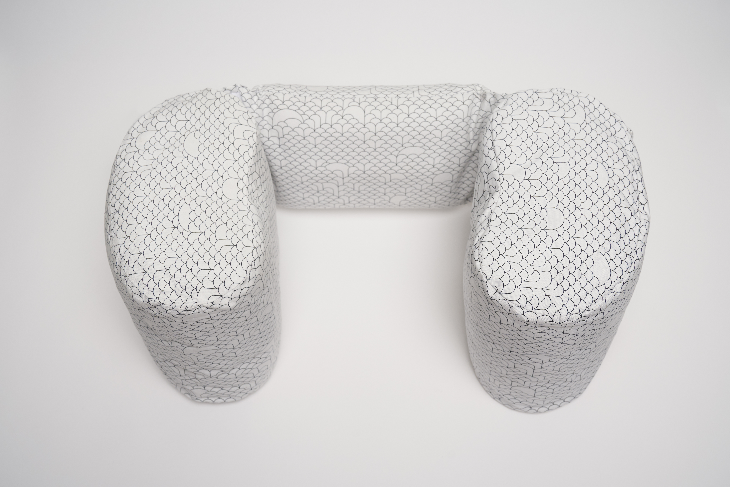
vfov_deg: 36.9
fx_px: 730
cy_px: 244
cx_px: 365
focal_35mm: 36
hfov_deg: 53.1
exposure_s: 1/160
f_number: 7.1
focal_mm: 36
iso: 100
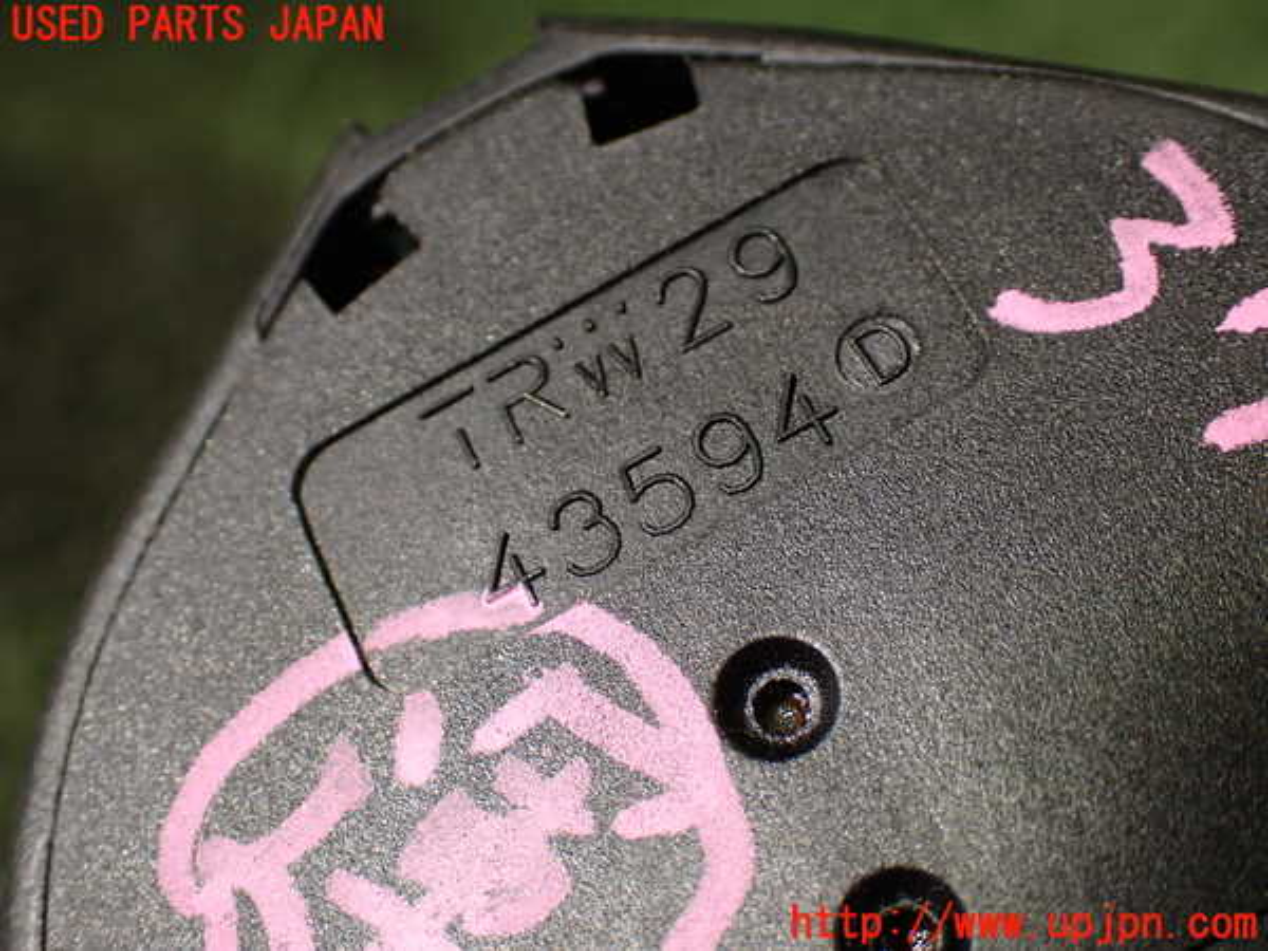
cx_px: 634
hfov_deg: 35.5
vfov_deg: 27.0
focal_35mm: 54
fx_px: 1978
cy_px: 476
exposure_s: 1/200
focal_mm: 9.65
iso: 320
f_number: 3.3
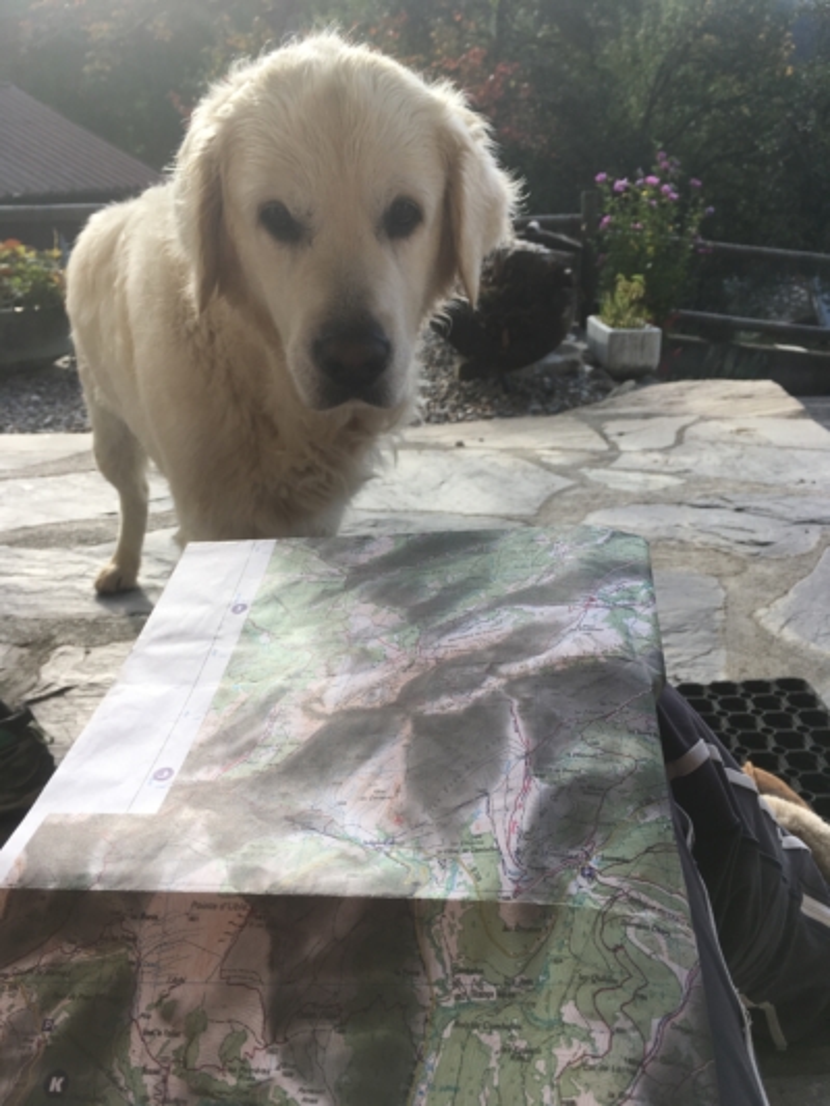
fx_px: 927
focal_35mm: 29
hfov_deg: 48.2
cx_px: 415
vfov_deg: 61.6
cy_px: 553
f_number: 2.2
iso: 25
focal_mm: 4.15
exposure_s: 1/620
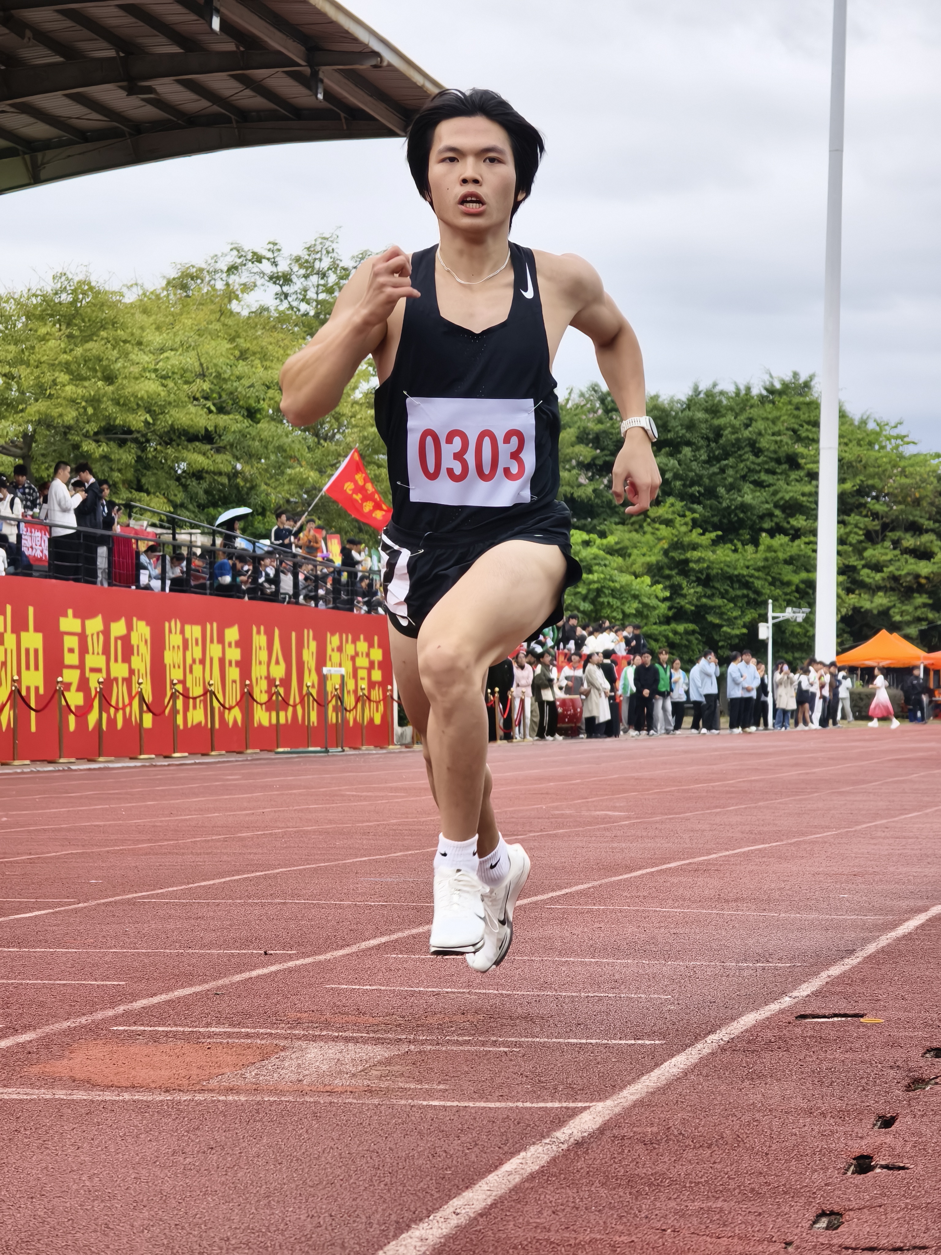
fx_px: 3625
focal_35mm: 100
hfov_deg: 14.8
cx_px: 470
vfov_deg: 19.6
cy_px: 628
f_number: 2.5
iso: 174
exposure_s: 1/611
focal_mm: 16.57
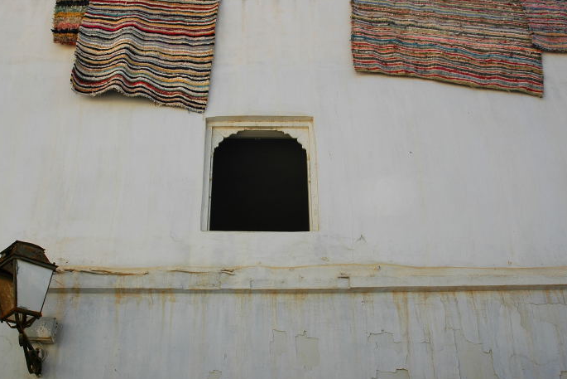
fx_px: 772
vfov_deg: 27.5
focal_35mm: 49
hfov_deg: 40.3
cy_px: 206
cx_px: 268
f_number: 16
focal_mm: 28
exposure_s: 1/125
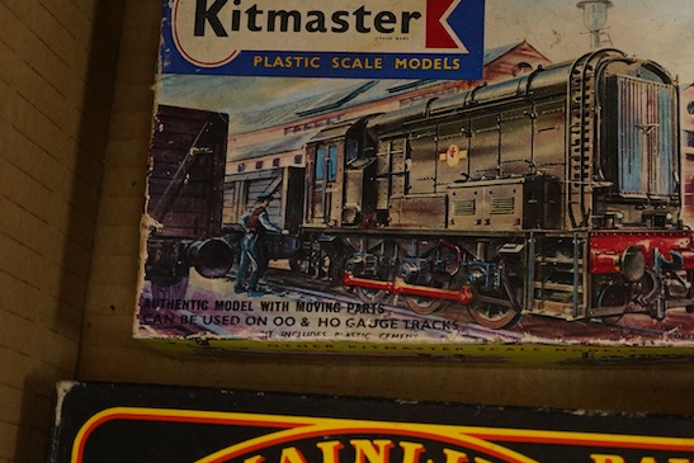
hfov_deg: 27.2
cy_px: 140
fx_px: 1427
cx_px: 469
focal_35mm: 74
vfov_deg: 18.4
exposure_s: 1/160
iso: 1250
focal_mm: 30
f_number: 3.5
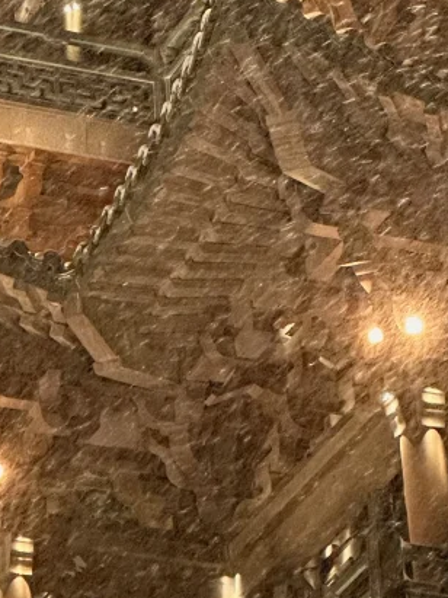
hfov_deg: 5.5
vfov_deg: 7.2
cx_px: 54
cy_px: -276
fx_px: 4662
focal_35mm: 270
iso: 640
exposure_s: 1/60
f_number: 2.8
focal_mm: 9
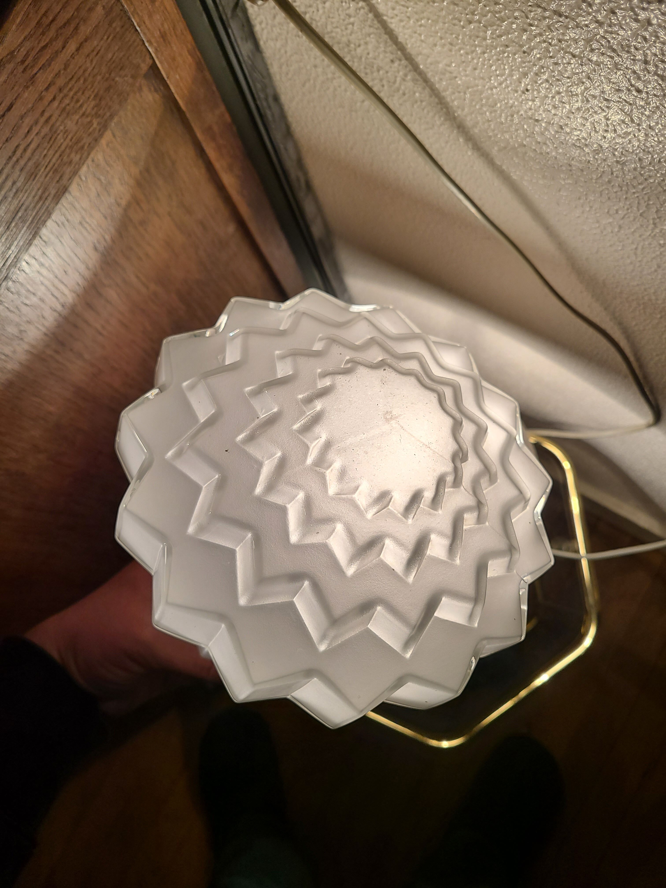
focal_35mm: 26
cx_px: 333
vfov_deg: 67.3
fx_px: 667
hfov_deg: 53.1
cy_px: 444
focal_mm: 5.4
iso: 50
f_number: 1.8
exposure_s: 1/100
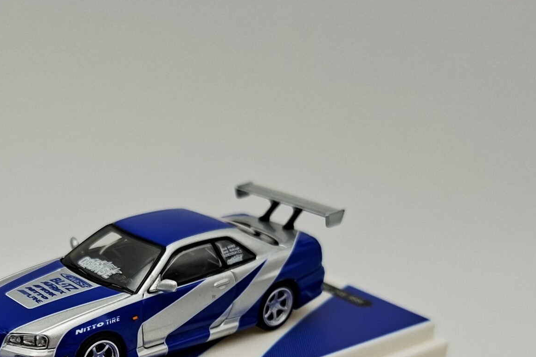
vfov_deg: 23.6
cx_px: 143
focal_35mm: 53
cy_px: 413
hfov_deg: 36.8
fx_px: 789
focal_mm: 5.54
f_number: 1.8
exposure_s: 1/429
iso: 50
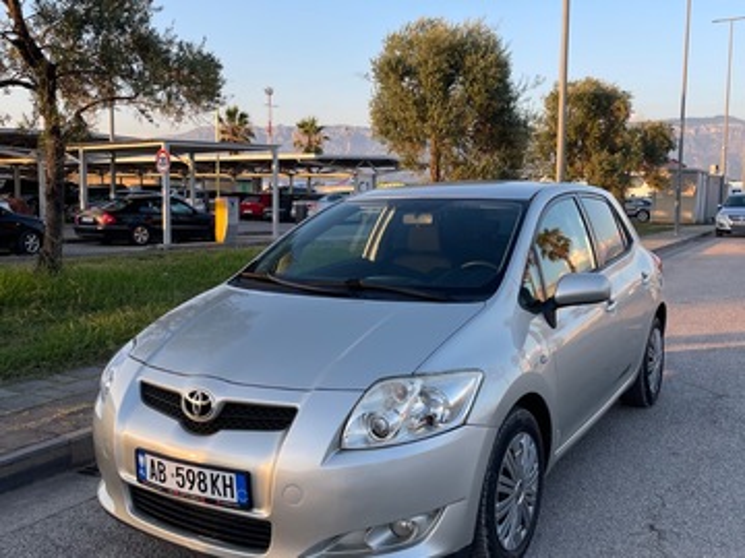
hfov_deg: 67.3
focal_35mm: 26
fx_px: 560
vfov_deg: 53.1
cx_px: 372
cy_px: 279
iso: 32
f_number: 1.6
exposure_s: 1/512
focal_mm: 5.1
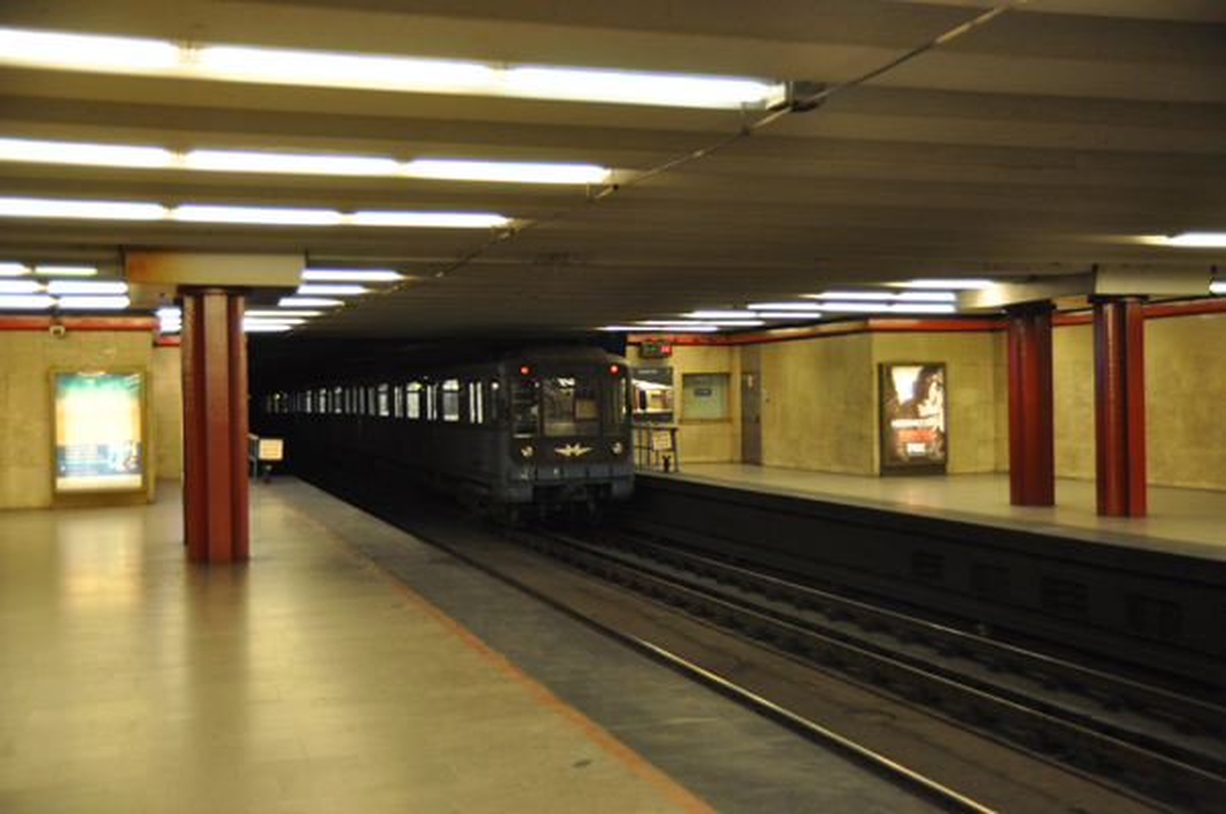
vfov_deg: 32.9
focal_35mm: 40
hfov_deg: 48.0
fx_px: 1378
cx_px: 613
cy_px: 407
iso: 800
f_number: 2.8
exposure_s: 1/30
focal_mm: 27
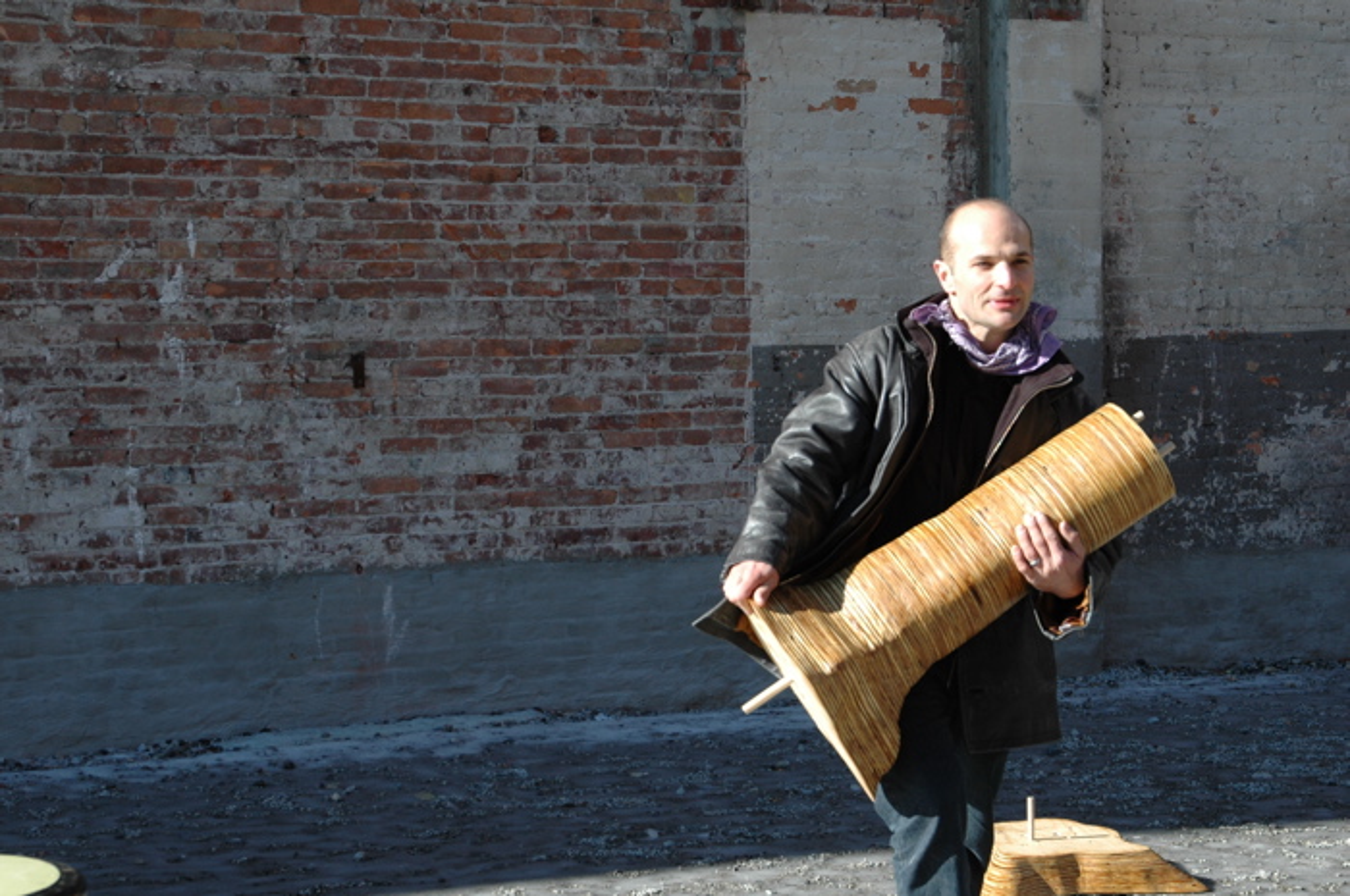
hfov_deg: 28.1
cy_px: 448
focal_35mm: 72
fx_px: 2697
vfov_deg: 18.9
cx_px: 675
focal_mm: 48
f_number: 7.1
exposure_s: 1/200
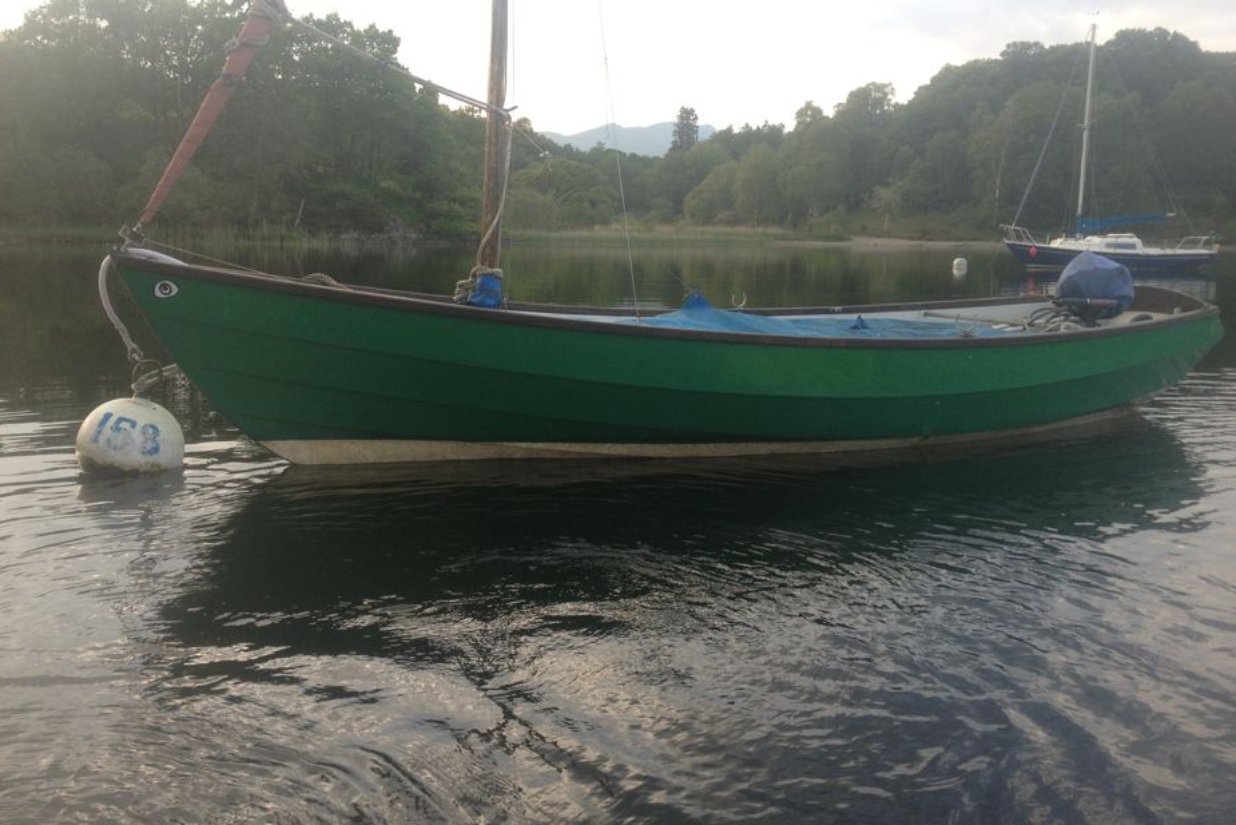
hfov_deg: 51.9
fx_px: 1270
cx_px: 616
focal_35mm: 37
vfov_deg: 35.9
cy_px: 379
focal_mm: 4.28
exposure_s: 1/168
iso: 50
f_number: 2.4
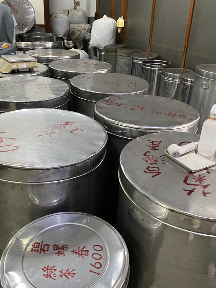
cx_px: 104
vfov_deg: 55.3
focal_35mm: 33
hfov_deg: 42.9
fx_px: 274
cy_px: 136
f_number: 1.8
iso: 400
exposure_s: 1/60
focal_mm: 4.25
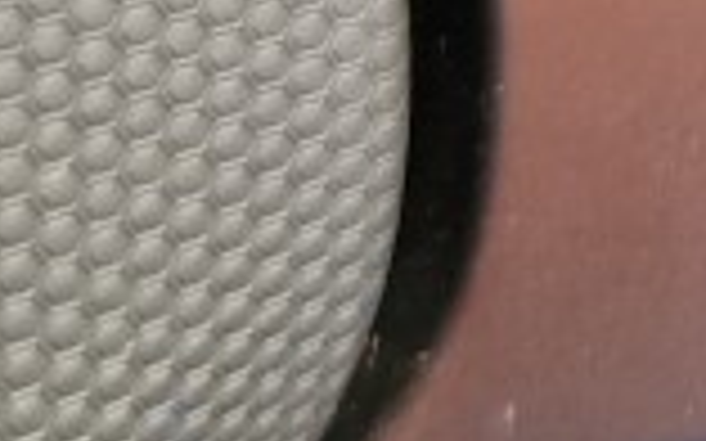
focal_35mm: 155
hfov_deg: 12.3
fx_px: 2981
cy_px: -922
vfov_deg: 7.4
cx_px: 1313
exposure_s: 1/180
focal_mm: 5.4
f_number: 1.8
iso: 50
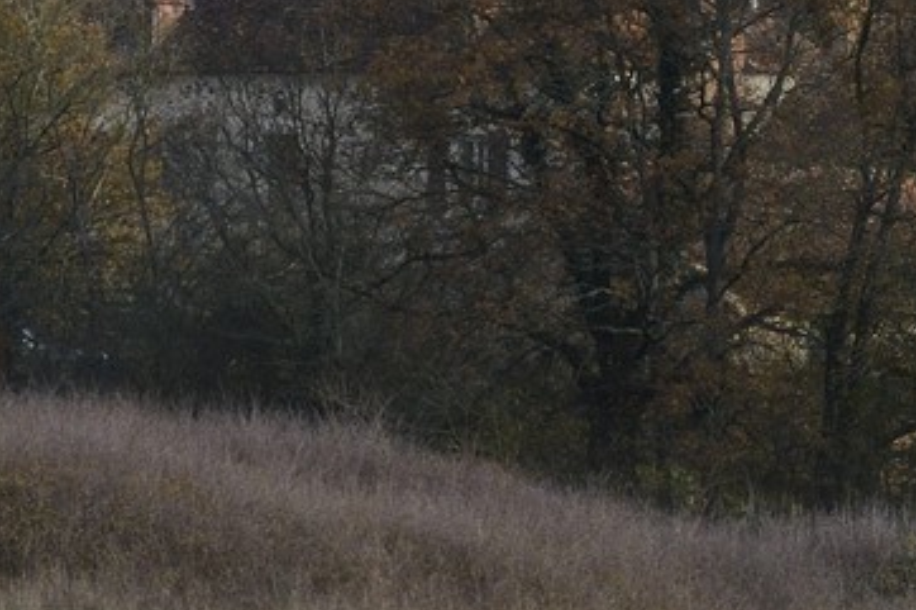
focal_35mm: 796
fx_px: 20244
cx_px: 1678
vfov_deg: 1.7
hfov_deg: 2.6
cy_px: -327
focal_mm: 180
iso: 400
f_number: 11
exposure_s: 1/320
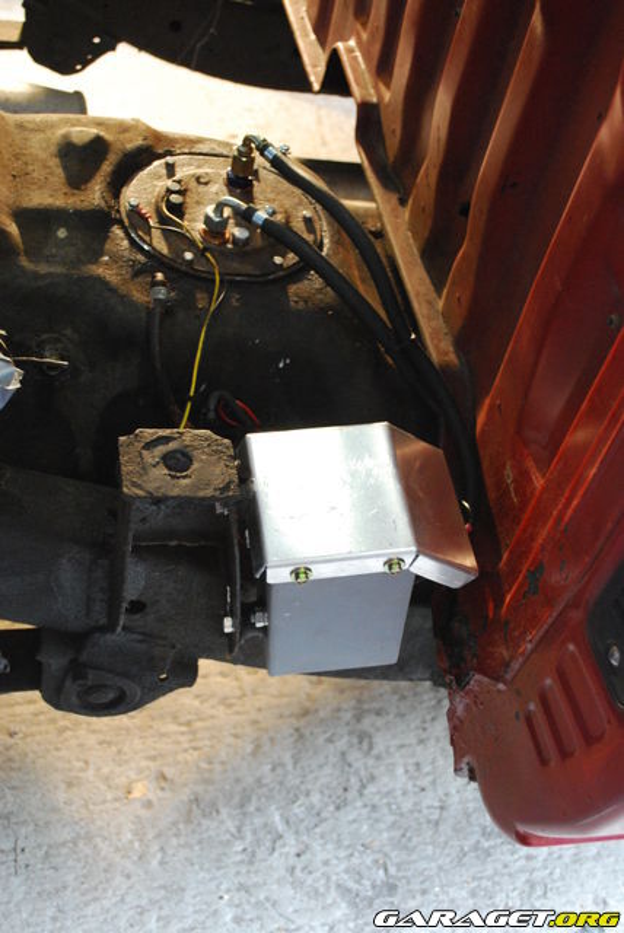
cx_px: 312
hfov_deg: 30.9
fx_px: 1128
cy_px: 466
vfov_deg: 44.9
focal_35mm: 44
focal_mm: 29
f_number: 4.8
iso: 1600
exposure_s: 1/25
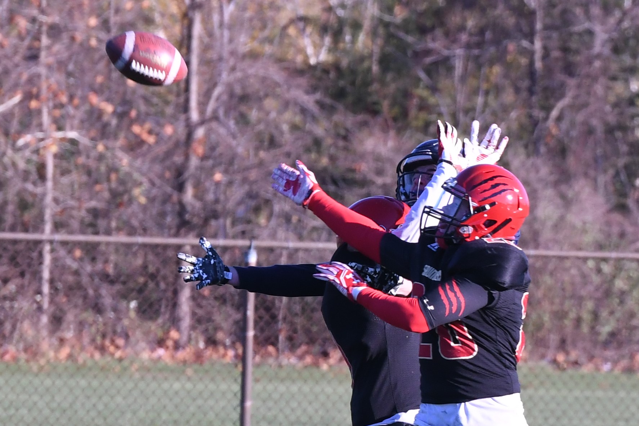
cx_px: 320
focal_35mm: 300
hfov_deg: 6.9
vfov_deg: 4.6
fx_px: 5325
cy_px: 213
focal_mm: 200
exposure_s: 1/1000
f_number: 7.1
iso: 720
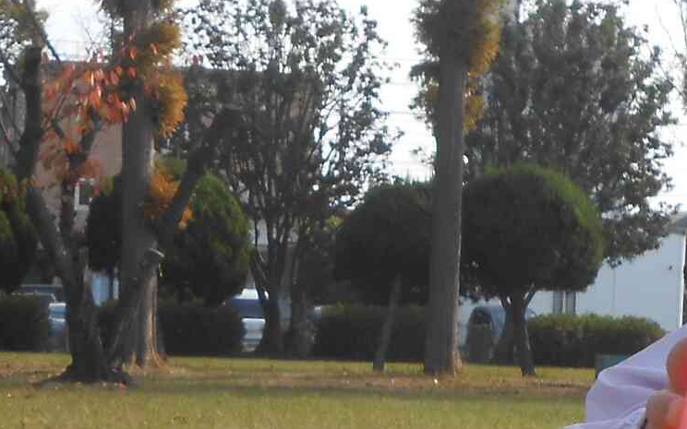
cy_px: 585
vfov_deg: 9.6
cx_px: 460
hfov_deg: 15.6
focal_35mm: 134
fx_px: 2509
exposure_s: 1/320
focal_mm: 6
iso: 80
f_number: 3.9
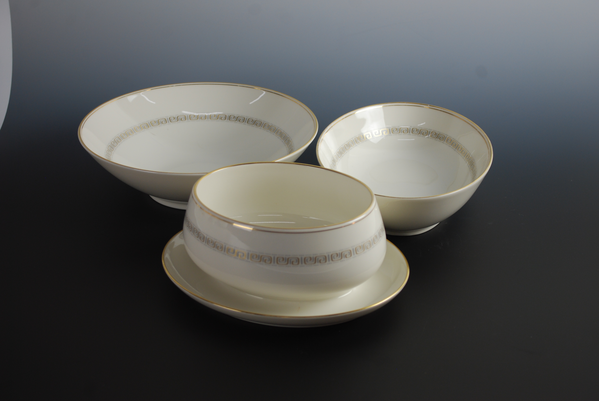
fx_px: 1000
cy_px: 200
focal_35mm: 60
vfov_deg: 22.7
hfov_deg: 33.4
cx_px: 300
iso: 200
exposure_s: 1/60
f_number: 5.3
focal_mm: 40
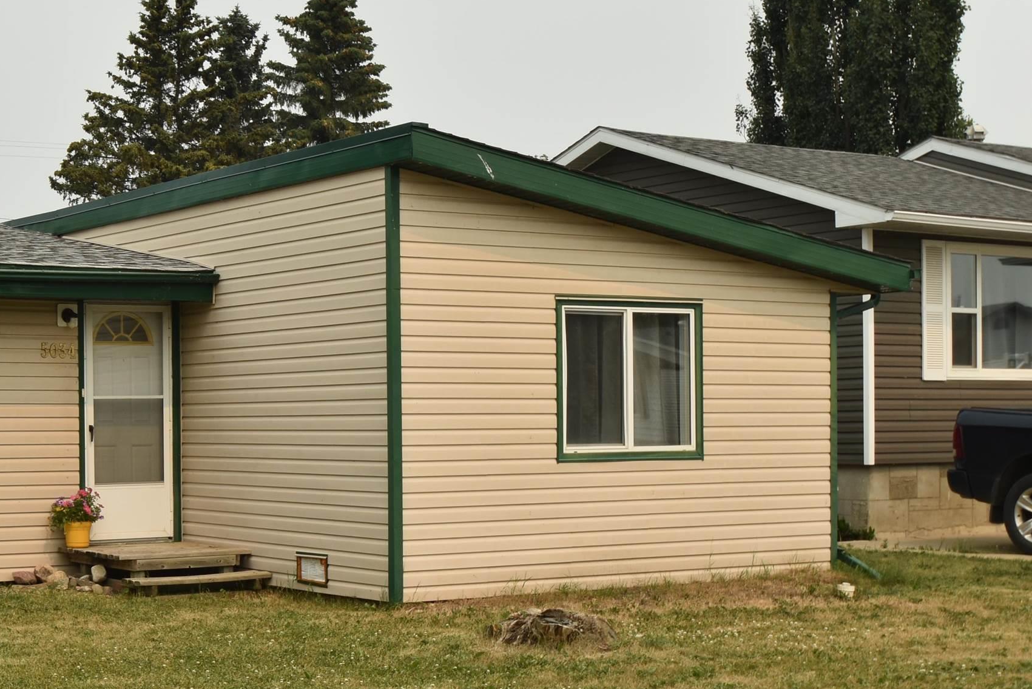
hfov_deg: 29.7
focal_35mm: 65
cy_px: 395
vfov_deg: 20.9
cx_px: 103
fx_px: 1864
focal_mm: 24
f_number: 9
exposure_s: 1/320
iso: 200
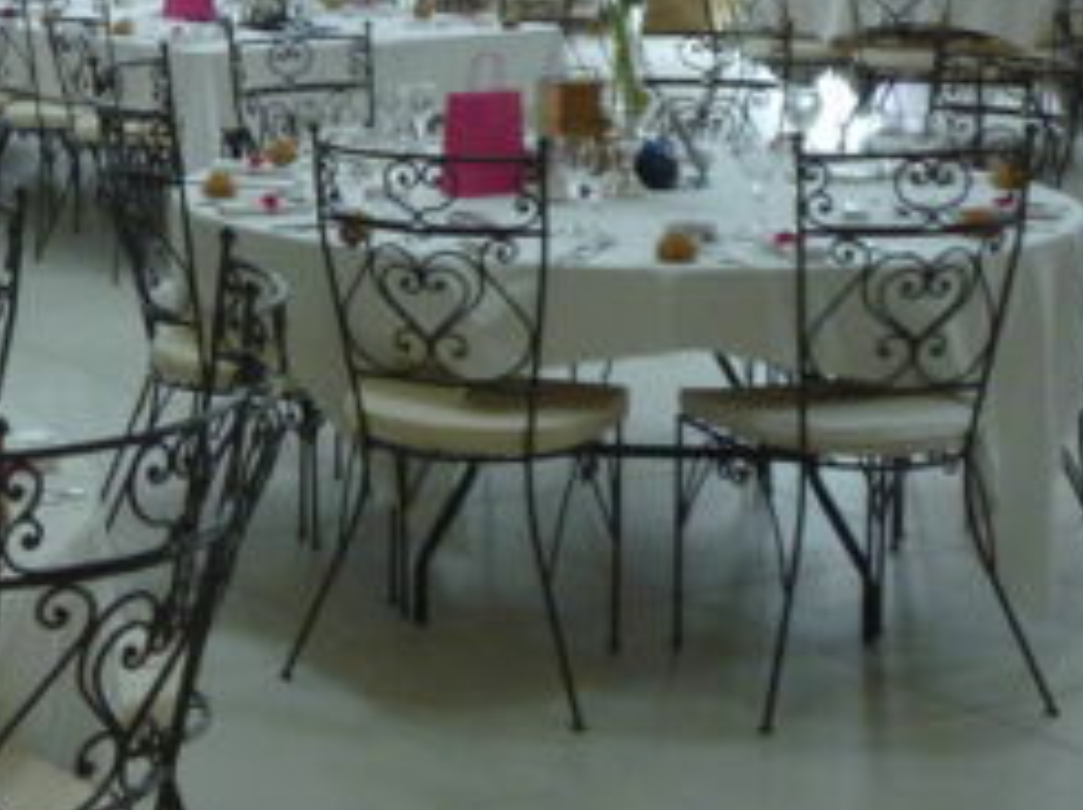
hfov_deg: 20.7
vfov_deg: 16.8
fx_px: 2657
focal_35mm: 85
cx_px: -374
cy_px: -57
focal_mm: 5.2
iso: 250
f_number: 3.3
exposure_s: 1/60
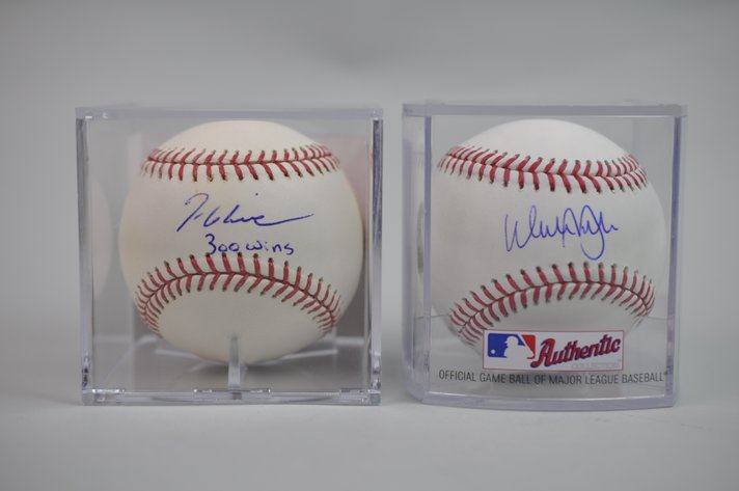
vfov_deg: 22.6
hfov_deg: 33.4
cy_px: 246
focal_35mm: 60
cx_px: 370
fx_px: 1230
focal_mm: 40
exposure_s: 1/60
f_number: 4
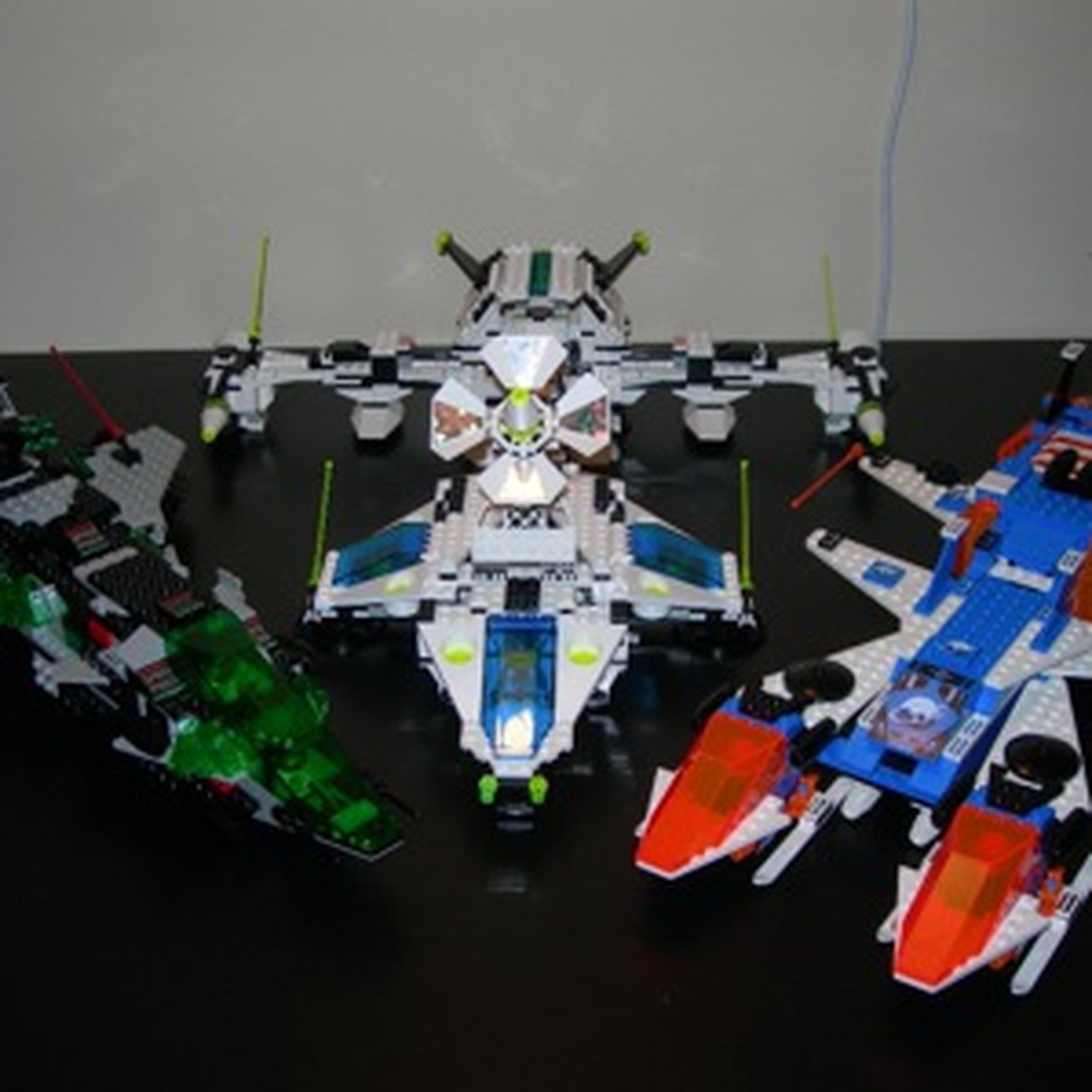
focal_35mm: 46
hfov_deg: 36.8
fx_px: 1642
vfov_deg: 36.8
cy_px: 550
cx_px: 504
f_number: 2.8
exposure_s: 1/60.1
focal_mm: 7.8
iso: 50
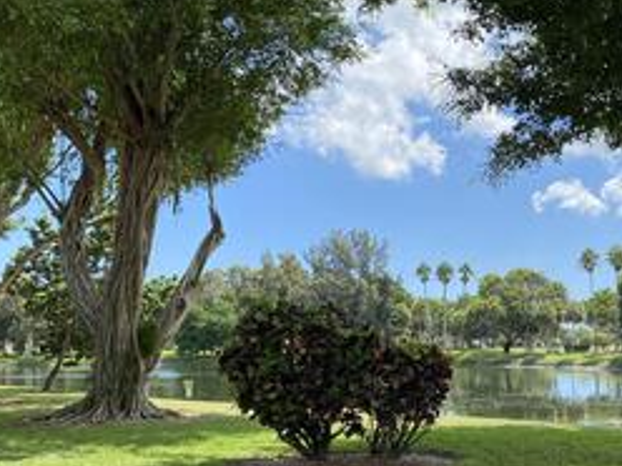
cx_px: 444
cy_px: 323
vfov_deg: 33.9
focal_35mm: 42
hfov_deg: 43.7
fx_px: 755
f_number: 1.8
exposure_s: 1/1653
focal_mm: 4.25
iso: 32
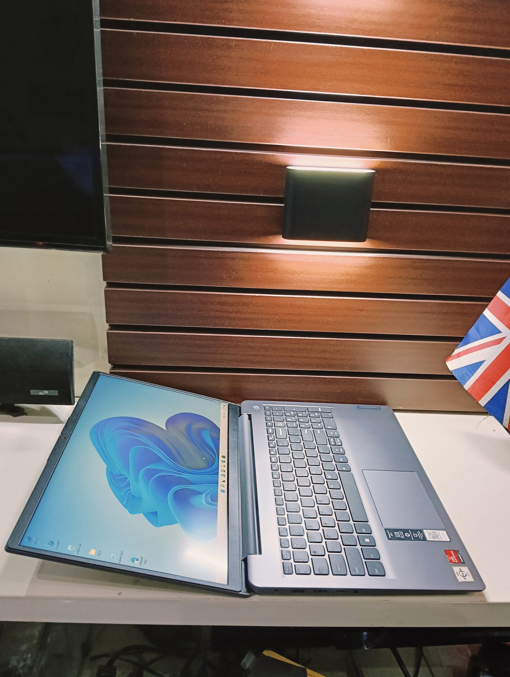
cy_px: 338
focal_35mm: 27
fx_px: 529
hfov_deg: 51.5
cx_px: 255
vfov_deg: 65.2
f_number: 1.8
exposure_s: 1/33.3
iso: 640
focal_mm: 3.98
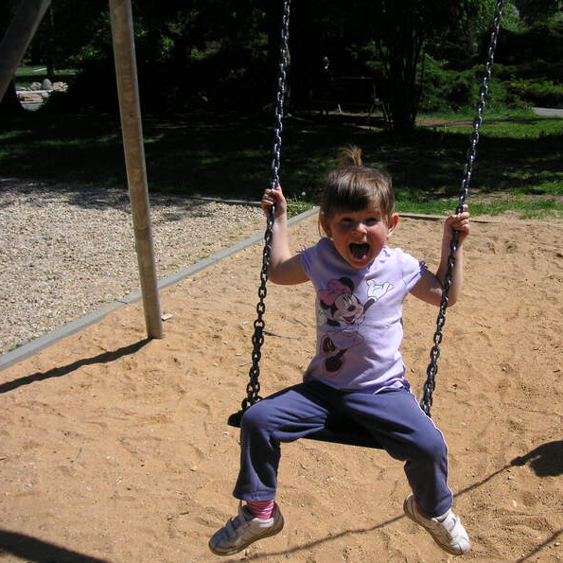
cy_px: 283
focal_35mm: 44
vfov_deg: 38.3
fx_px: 810
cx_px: 327
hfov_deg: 38.2
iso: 50
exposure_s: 1/250
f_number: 6.7
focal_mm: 6.1
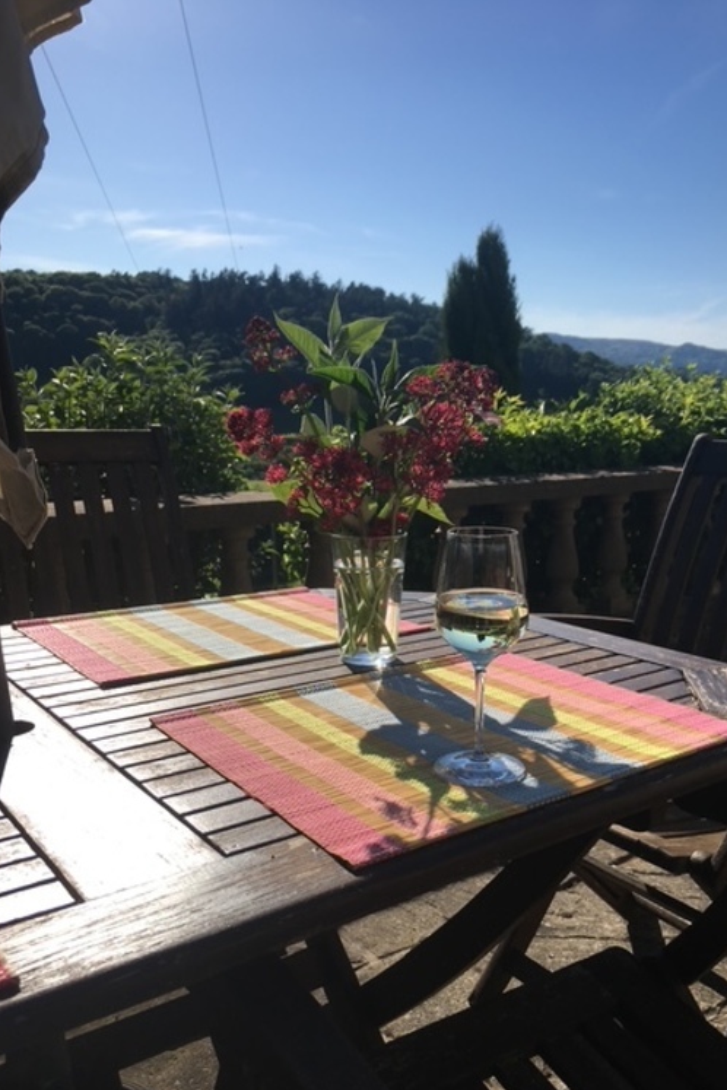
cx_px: 403
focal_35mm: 31
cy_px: 559
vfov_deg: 60.3
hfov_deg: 42.3
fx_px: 939
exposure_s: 1/2024
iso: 25
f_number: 2.2
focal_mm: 4.15
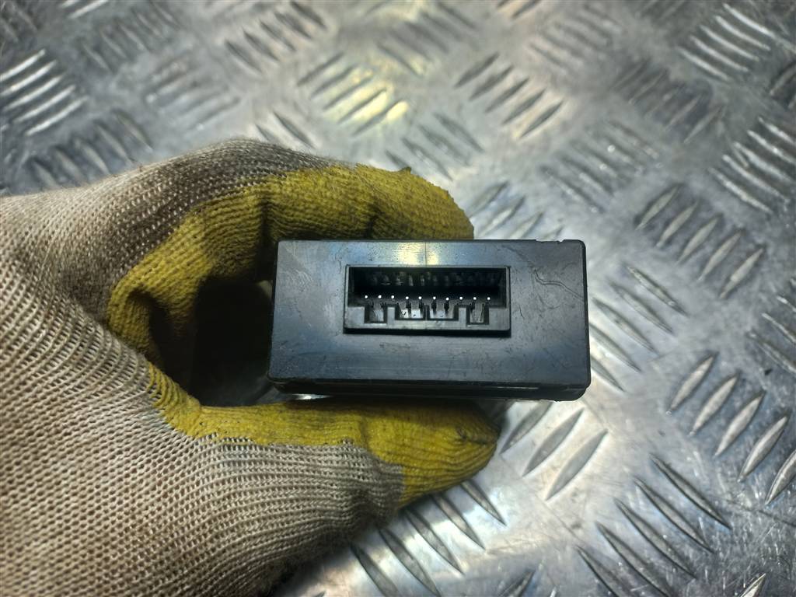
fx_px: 575
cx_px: 398
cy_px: 298
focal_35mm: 25
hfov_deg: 69.4
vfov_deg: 54.9
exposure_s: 1/100
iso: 32
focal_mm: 4.6
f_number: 1.8
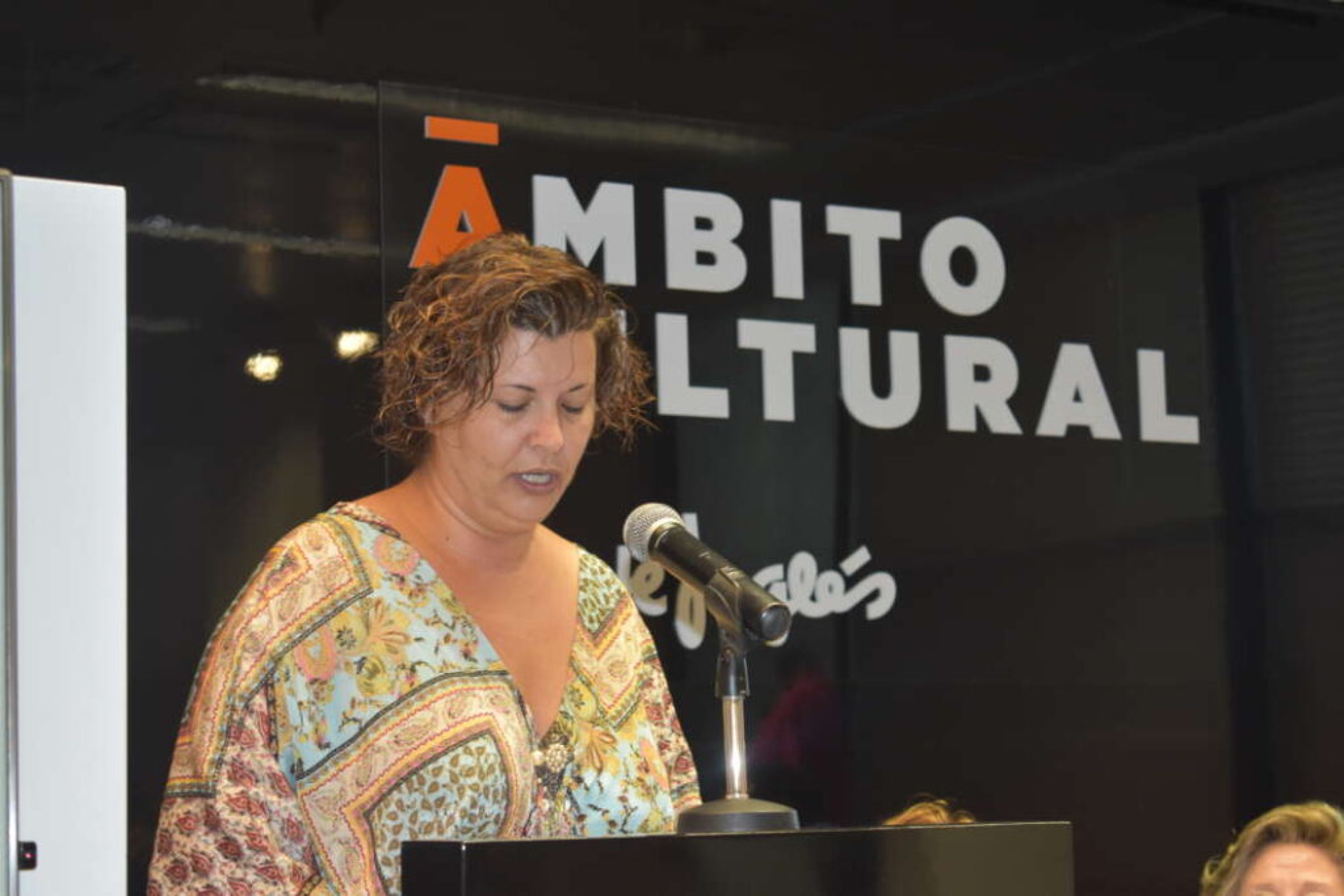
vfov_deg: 16.6
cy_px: 448
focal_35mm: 82
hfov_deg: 24.6
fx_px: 3080
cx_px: 672
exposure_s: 1/60
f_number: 5.6
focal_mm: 55
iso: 800
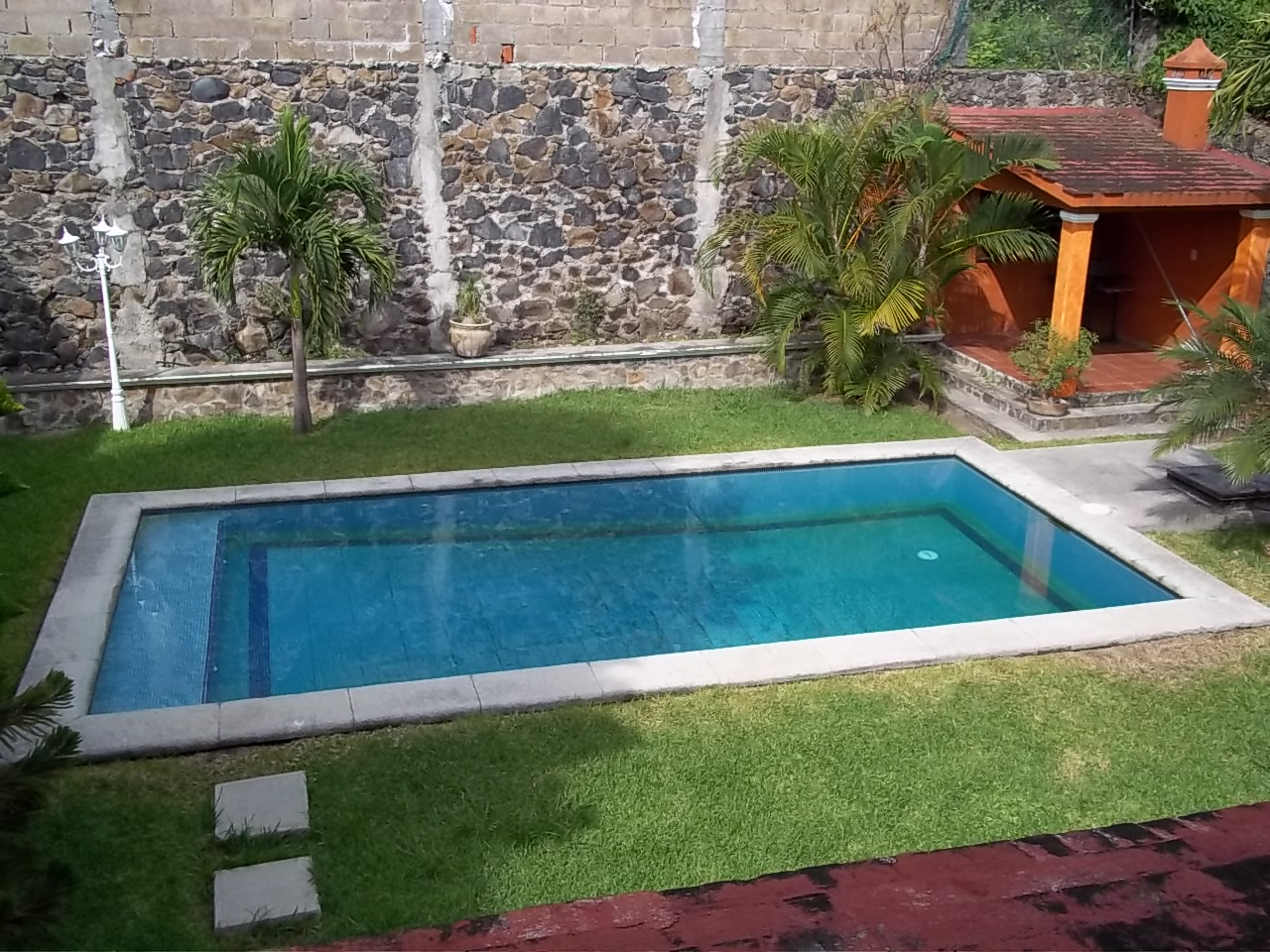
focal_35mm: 36
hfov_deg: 51.4
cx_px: 635
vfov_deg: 39.7
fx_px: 1321
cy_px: 476
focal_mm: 6.5
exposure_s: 1/100
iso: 80
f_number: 8
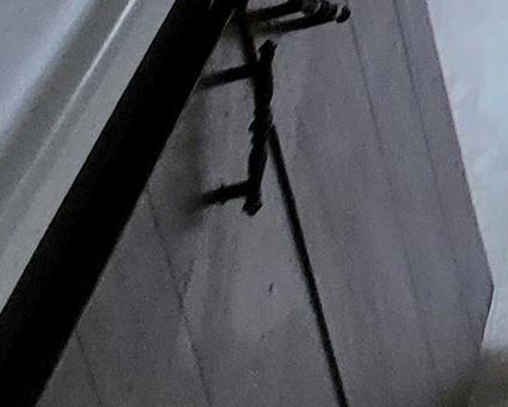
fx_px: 1369
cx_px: 1455
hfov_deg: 12.1
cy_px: -780
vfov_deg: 11.3
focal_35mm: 91
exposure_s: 1/30
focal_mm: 2.2
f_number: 2.2
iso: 500
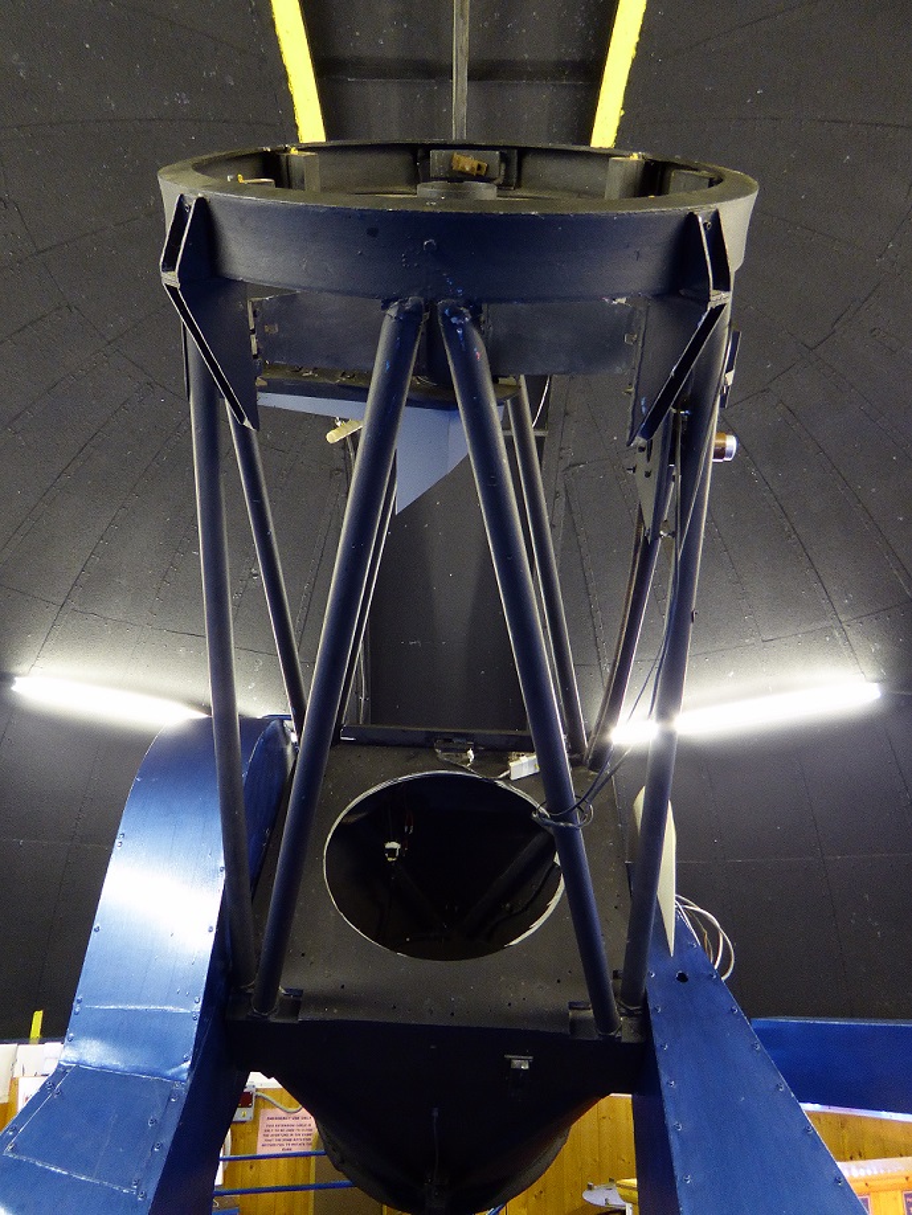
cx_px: 456
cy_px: 608
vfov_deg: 69.4
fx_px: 878
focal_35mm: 25
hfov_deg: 54.9
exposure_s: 1/8
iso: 500
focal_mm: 4.3
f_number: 3.3
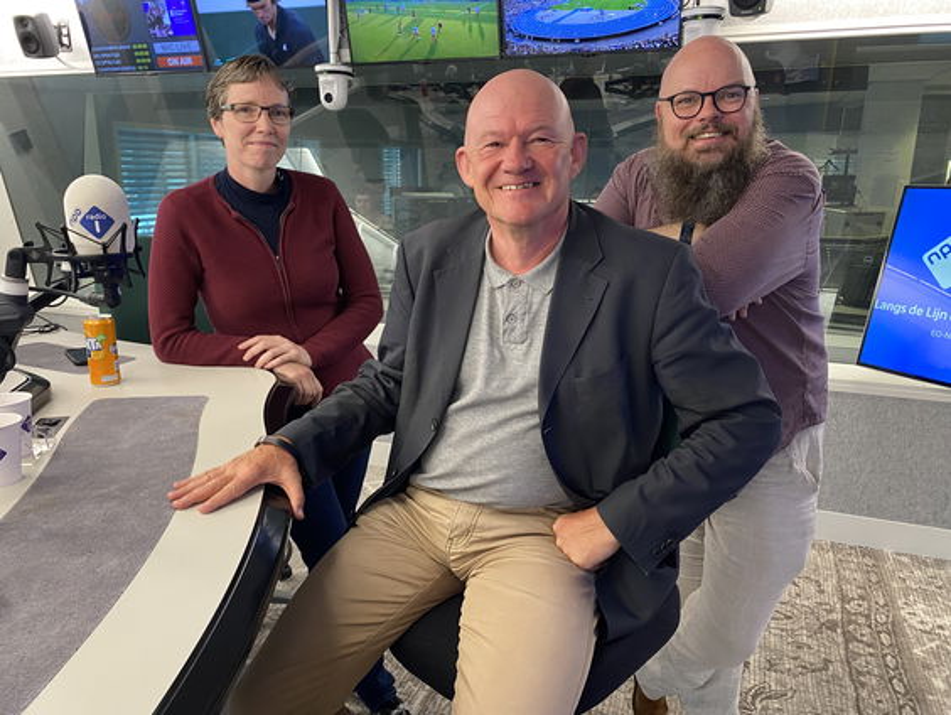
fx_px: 715
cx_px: 476
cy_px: 358
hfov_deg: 67.3
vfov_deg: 53.1
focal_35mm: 26
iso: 320
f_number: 1.8
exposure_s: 1/50
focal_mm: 4.25
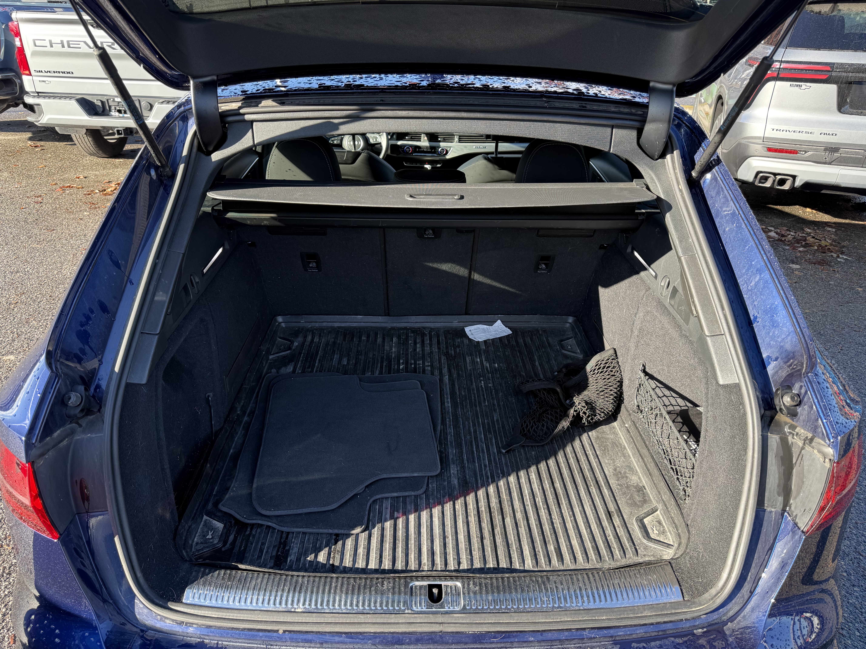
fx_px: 600
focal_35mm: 24
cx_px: 433
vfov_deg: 56.8
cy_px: 324
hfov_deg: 71.6
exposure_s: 1/296
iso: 80
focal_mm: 6.76
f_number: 1.78
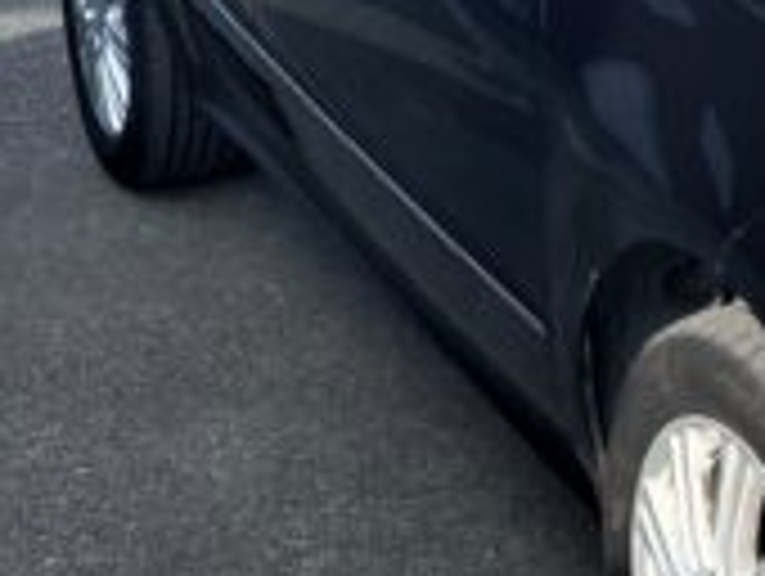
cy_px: 81
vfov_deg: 12.1
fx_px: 2700
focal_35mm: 122
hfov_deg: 15.0
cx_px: 1148
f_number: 1.8
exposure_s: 1/1330
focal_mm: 4.25
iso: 32
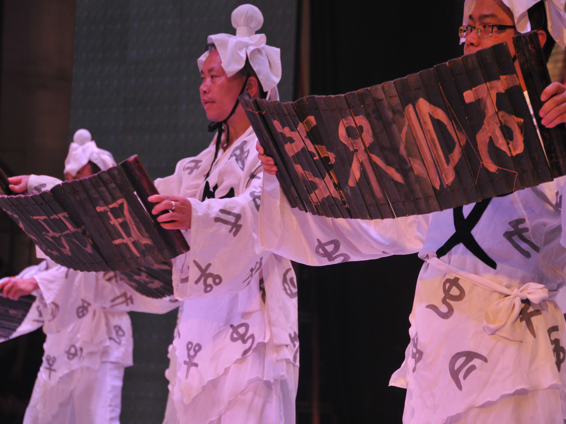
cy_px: 212
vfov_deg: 10.1
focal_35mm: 147
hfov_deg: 13.4
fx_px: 2403
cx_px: 262
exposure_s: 1/100
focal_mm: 90
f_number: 5.3
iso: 400
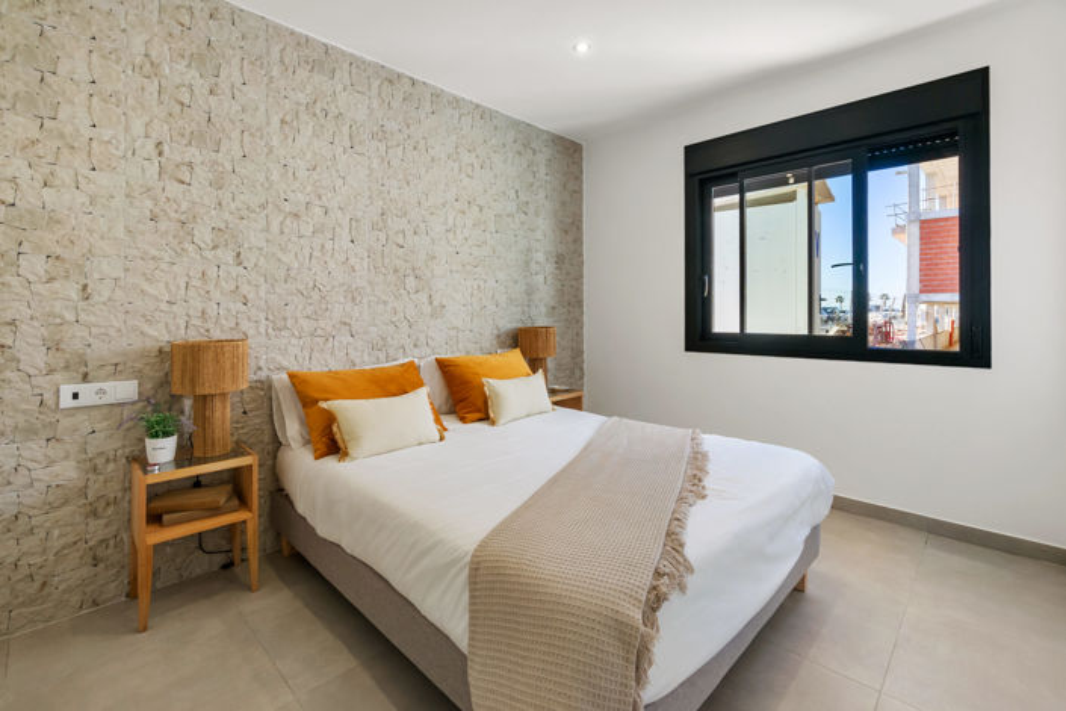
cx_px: 533
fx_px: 444
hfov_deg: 100.4
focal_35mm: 15
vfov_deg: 77.3
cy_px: 356
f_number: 8
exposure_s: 1/15
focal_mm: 10
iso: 320
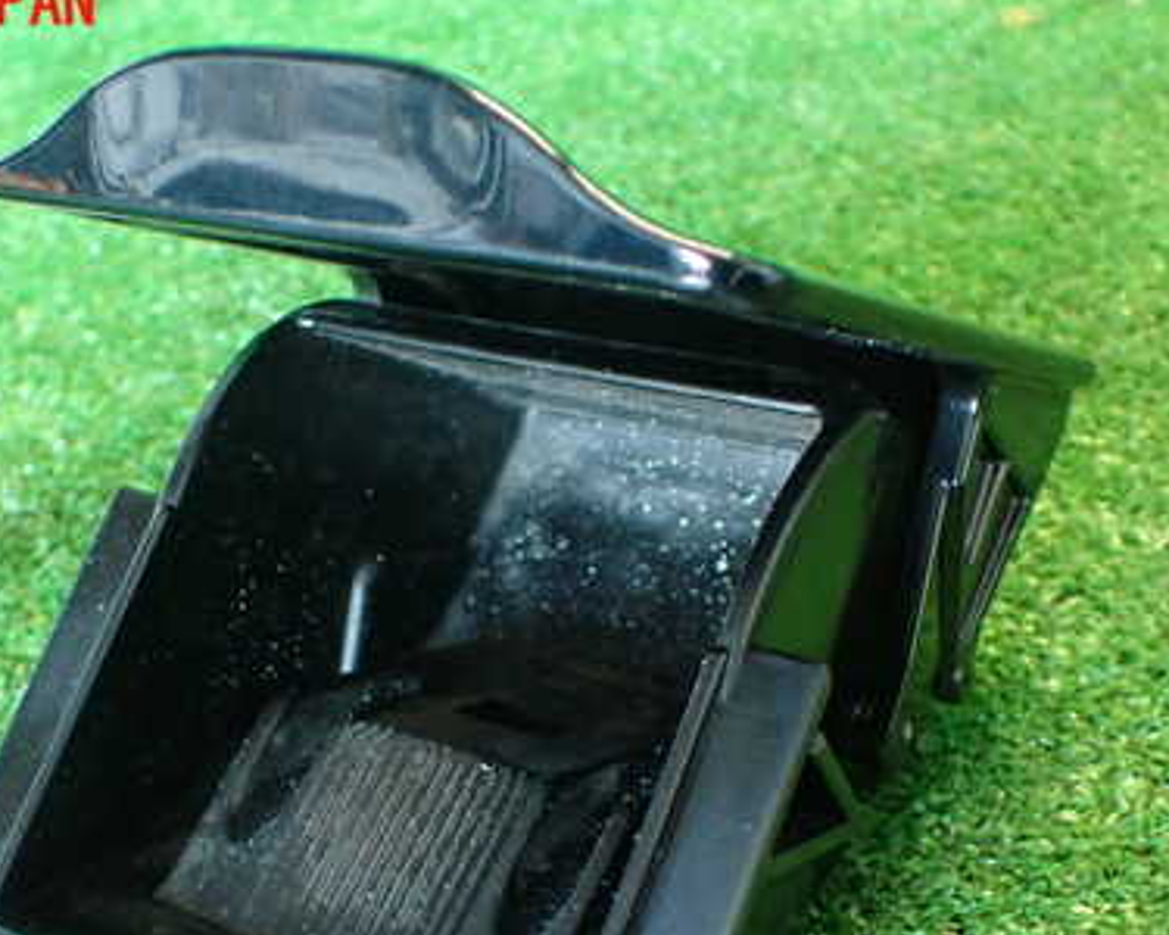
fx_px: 1730
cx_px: 464
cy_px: 667
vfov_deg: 29.9
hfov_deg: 37.2
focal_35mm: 50
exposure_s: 1/30
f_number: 2.4
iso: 640
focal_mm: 5.79
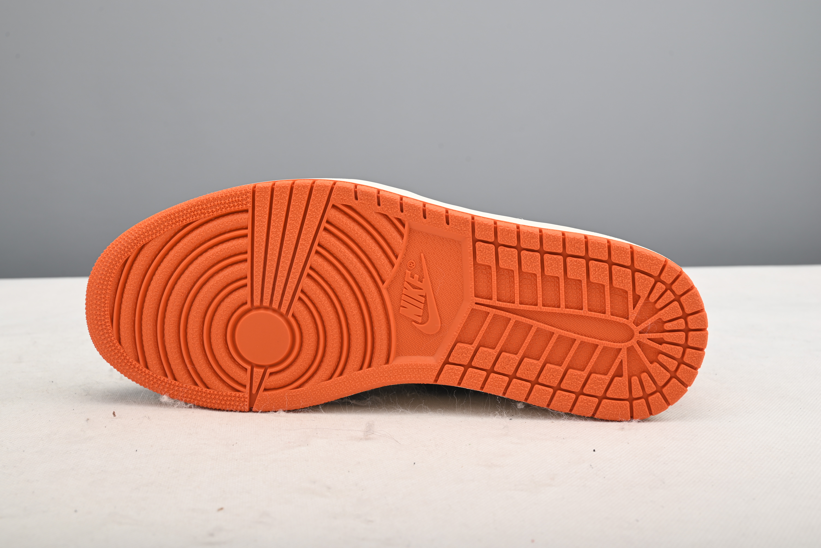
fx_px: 890
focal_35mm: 39
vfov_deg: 34.2
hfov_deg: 49.5
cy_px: 274
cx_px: 410
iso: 100
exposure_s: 1/200
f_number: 11
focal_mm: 39
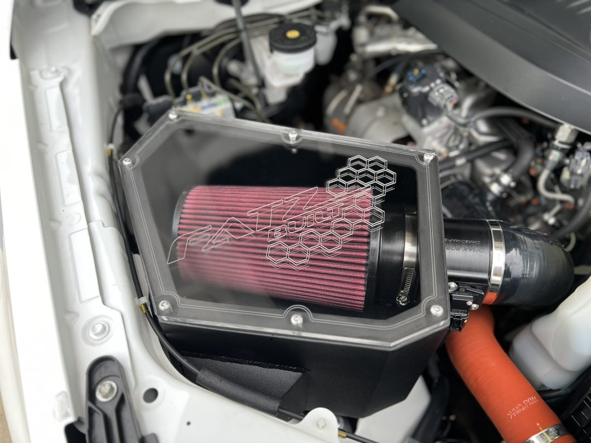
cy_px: 222
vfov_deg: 53.1
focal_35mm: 26
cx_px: 296
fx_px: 444
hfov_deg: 67.3
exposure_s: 1/286
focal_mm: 5.7
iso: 50
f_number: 1.5
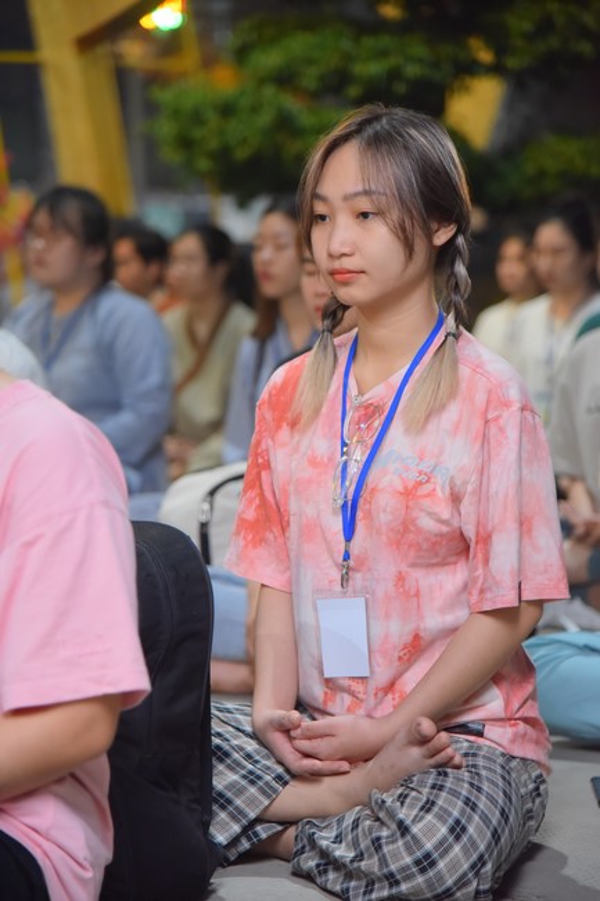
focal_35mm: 110
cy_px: 450
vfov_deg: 18.6
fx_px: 2751
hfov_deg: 12.4
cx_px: 300
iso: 2500
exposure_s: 1/80
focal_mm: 110
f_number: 4
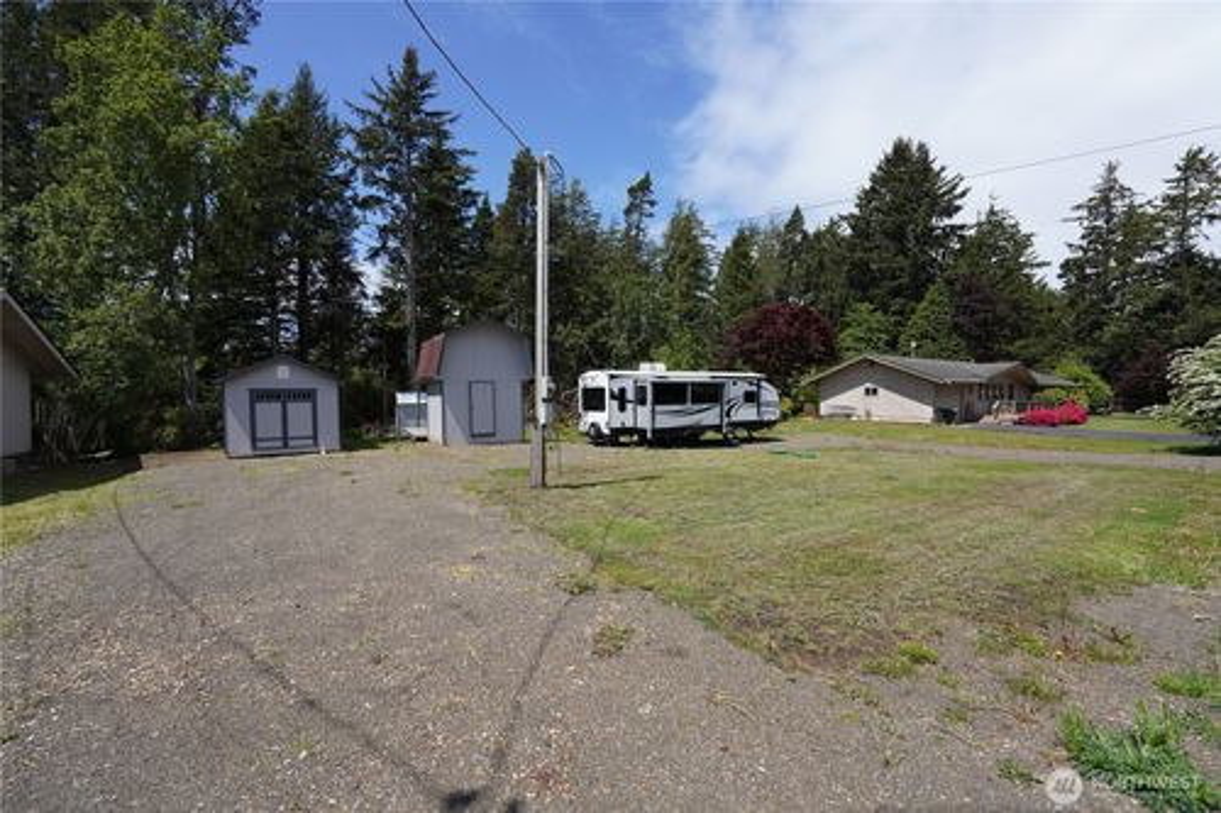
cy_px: 406
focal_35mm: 14
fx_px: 475
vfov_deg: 81.2
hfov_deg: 104.3
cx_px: 610
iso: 100
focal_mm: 14
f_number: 4
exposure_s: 1/1000
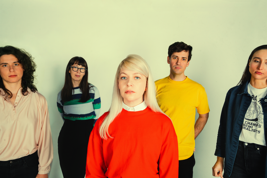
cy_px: 89
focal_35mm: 31
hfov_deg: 60.3
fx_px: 230
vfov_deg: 42.3
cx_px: 134
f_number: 11
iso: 500
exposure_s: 1/160
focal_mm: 31
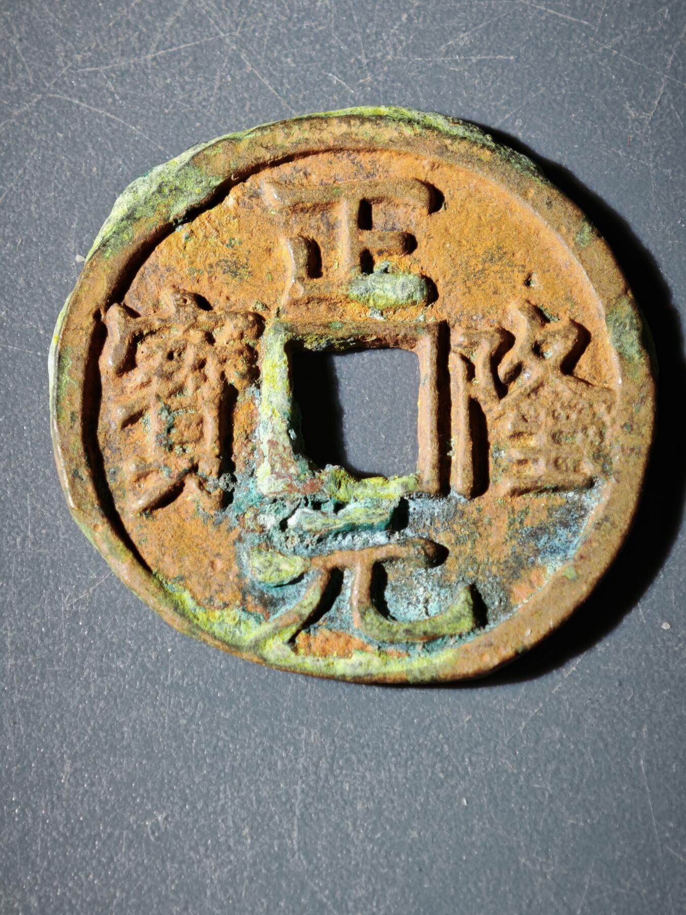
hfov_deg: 12.9
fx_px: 3039
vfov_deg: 17.1
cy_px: 458
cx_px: 343
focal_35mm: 115
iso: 320
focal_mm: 9
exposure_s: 1/100
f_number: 2
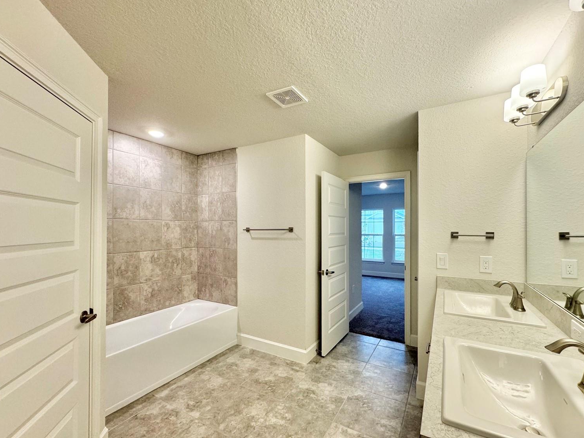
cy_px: 228
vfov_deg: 81.7
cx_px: 310
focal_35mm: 15
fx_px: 253
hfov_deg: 98.0
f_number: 2.2
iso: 200
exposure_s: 1/120
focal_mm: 2.22
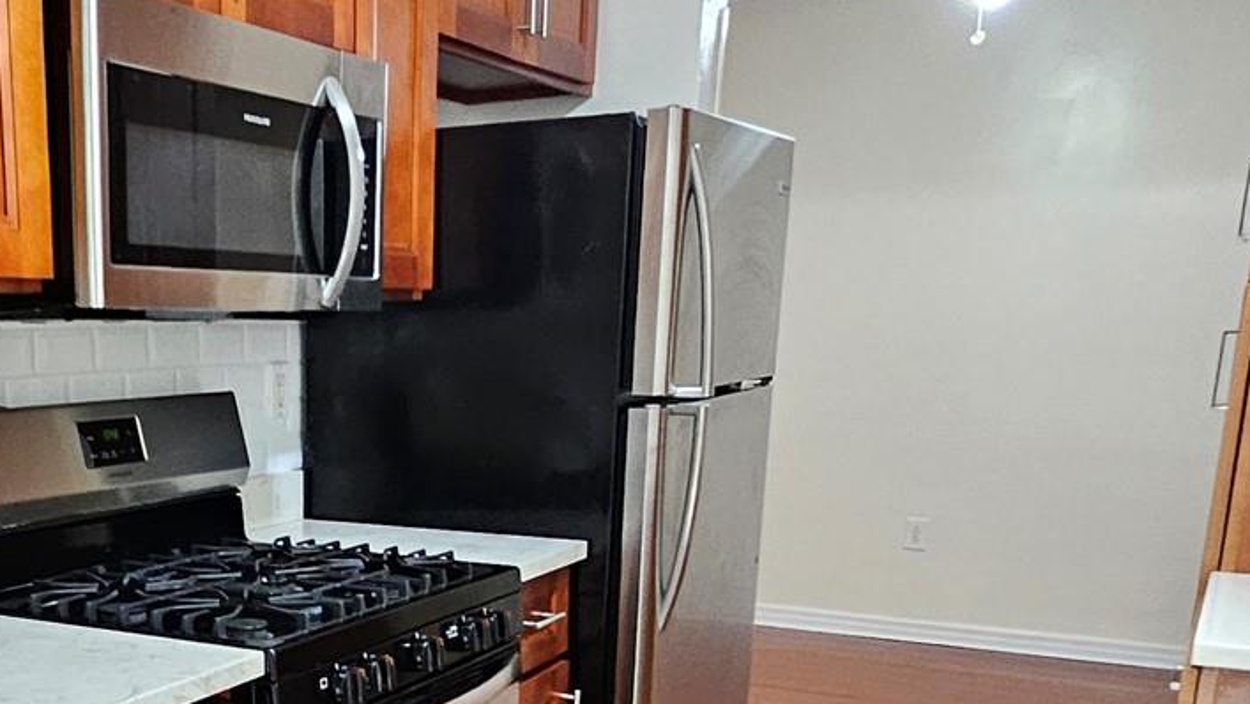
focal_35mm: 41
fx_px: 1359
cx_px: 228
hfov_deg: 46.5
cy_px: 665
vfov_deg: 27.7
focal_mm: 1.74
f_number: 2.2
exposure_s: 1/40
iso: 320
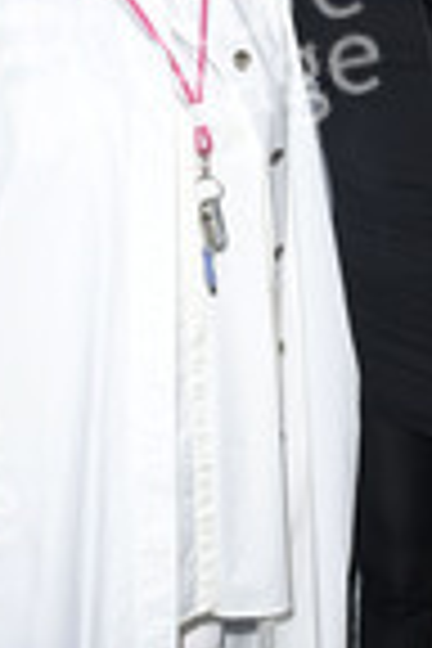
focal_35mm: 86
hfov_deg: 15.9
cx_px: 279
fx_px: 1548
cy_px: 292
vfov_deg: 23.6
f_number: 11
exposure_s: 1/250
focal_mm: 31
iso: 400
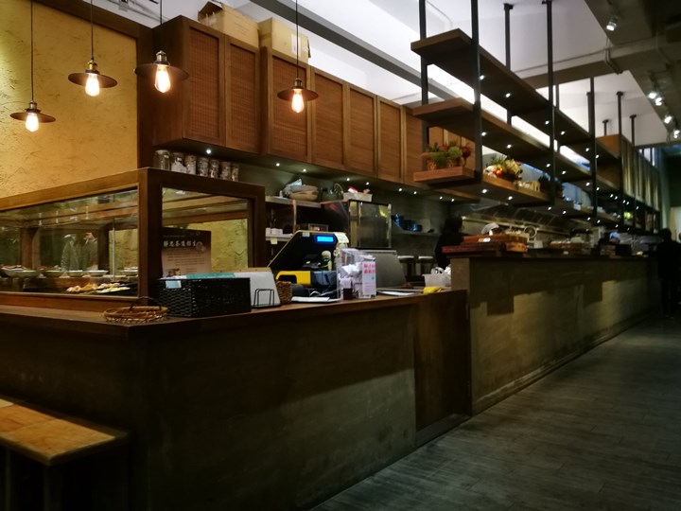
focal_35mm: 27
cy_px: 256
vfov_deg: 51.4
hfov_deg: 65.3
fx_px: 531
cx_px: 340
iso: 320
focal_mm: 4.5
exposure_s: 1/24
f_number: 2.2
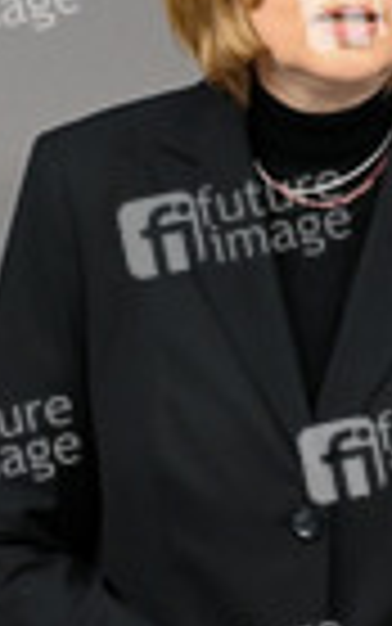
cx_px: 295
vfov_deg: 1.3
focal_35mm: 1651
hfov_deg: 0.8
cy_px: 338
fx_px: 28192
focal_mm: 500
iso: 8000
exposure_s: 1/160
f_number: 5.6
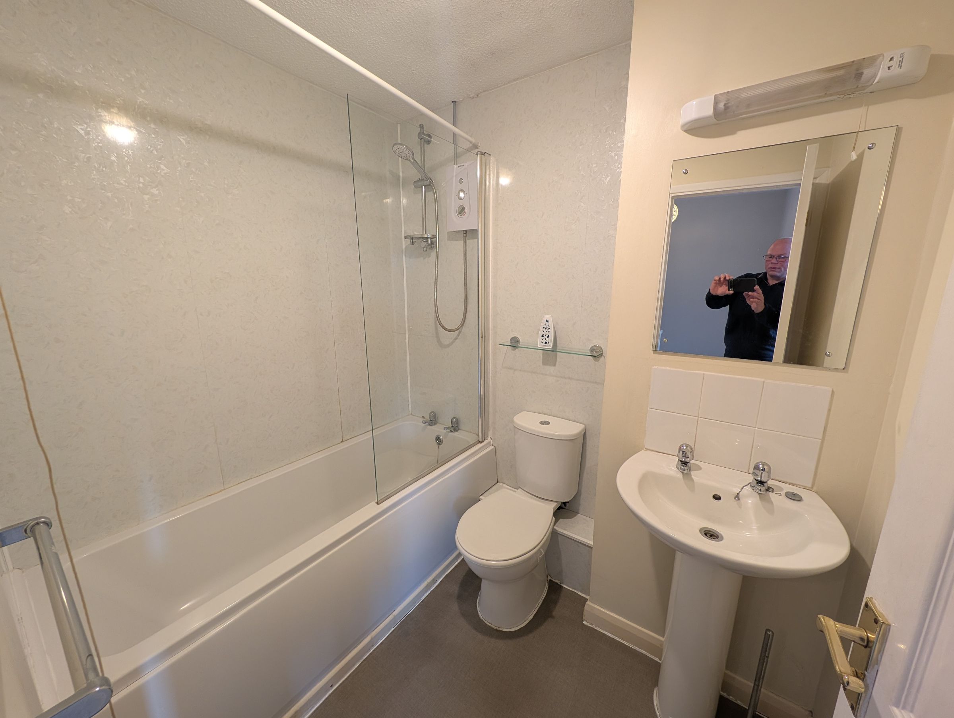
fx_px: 331
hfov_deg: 110.5
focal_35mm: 12
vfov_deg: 94.6
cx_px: 477
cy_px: 359
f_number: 1.95
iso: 126
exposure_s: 1/23.8
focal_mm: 2.23
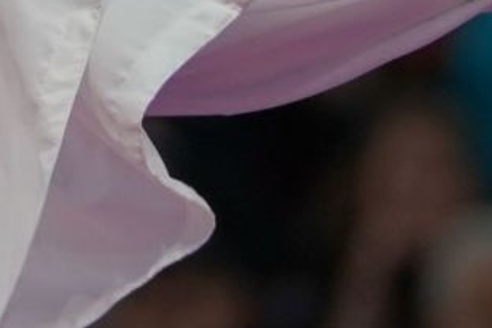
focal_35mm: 1309
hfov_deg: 1.6
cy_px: -463
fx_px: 17888
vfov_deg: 1.0
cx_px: -290
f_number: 2.8
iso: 1000
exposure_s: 1/1000
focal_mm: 150
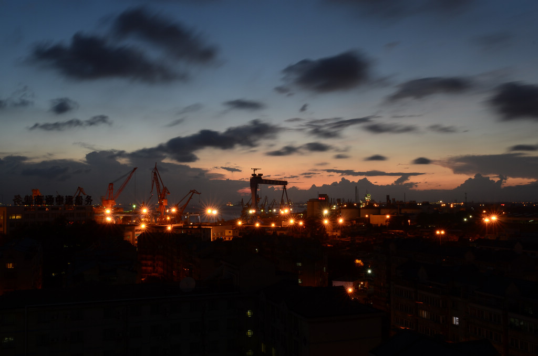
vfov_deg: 36.7
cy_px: 178
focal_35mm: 36
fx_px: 537
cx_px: 269
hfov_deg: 53.2
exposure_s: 13
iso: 100
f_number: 16
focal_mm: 24
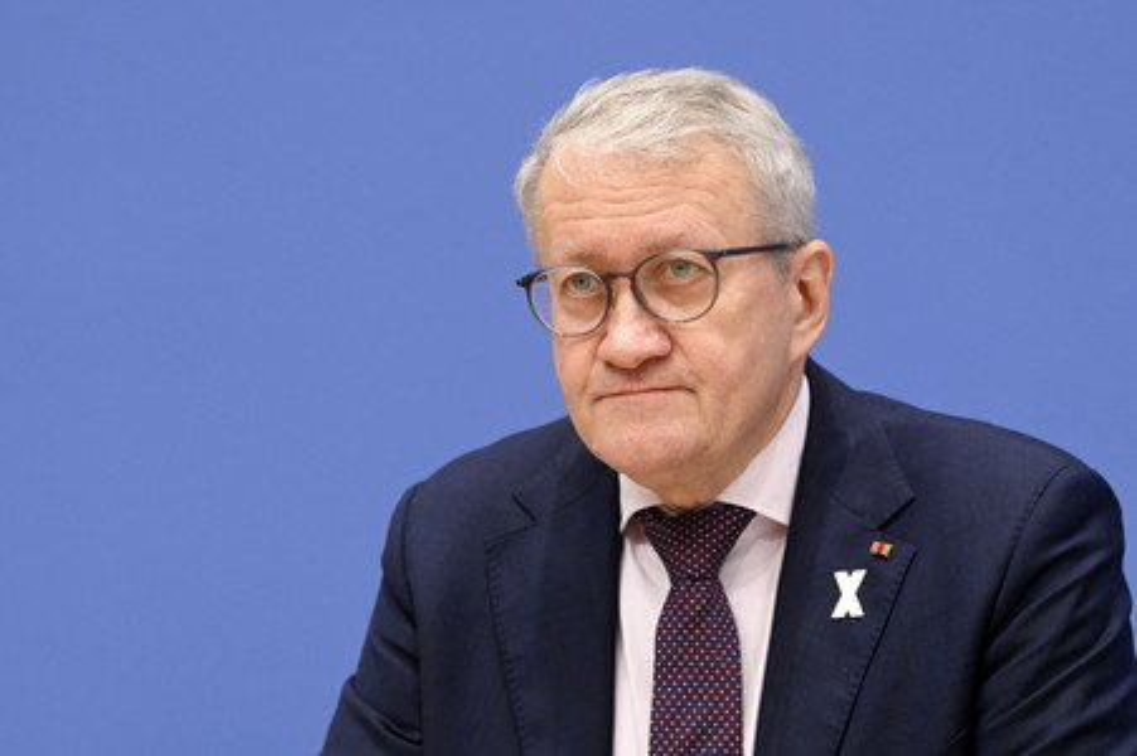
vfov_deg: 10.1
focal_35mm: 135
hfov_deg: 15.2
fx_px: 4261
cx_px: 568
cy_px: 378
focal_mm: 135
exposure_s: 1/400
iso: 5000
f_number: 6.3
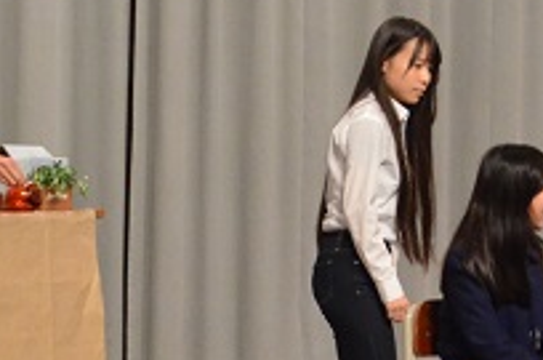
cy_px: 153
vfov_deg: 4.2
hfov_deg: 6.4
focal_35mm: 323
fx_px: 4860
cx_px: 226
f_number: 5
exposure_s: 1/60
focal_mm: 55
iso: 3200
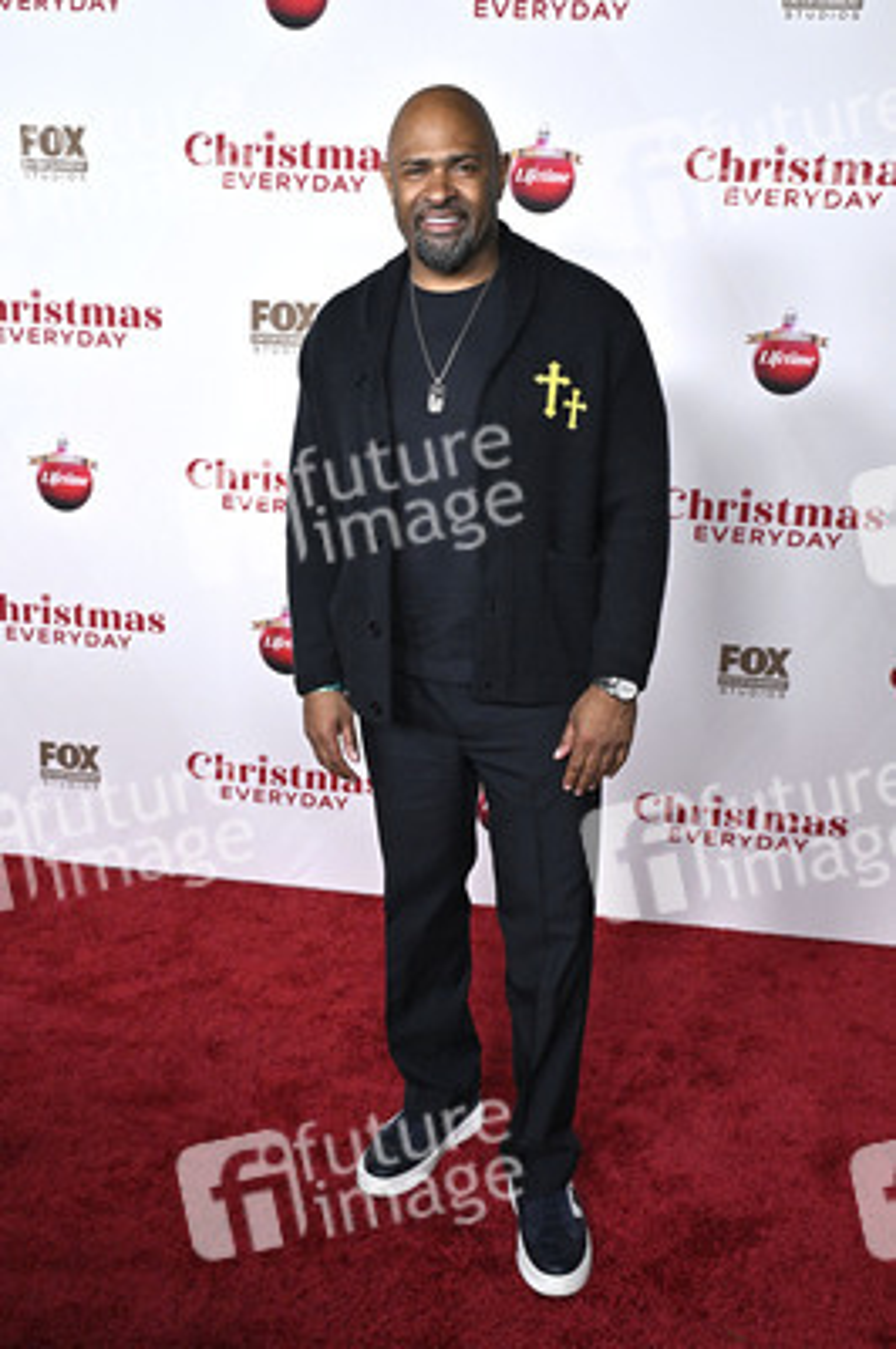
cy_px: 674
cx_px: 448
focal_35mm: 35
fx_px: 1309
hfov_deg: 37.8
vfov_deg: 54.5
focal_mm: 35
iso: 2500
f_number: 5.6
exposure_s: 1/320
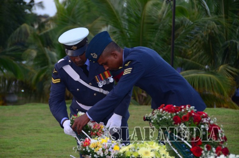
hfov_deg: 13.1
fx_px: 1043
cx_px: 120
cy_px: 79
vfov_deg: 8.7
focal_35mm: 158
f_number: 5.6
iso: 400
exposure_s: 1/80
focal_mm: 105
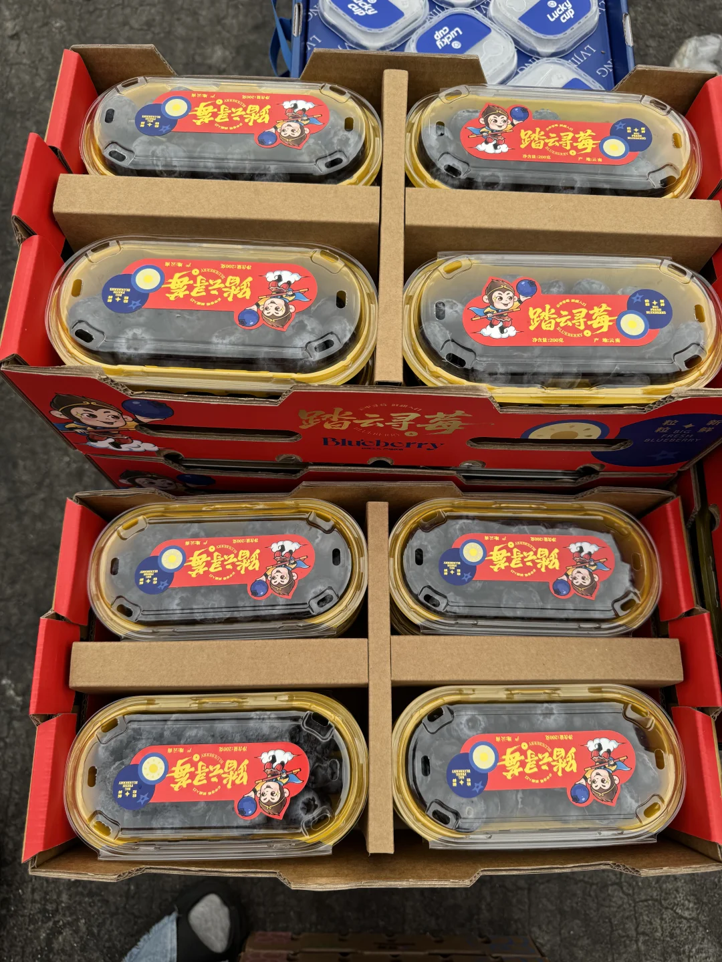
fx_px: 667
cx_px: 361
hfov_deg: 56.8
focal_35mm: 24
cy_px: 481
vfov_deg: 71.6
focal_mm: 6.76
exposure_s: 1/535
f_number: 1.78
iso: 80
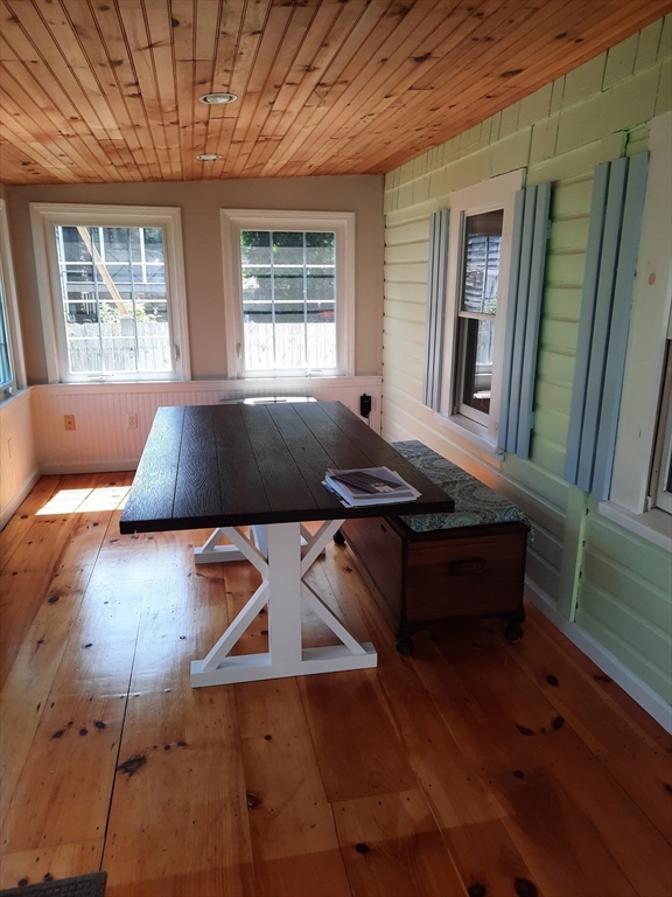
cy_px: 448
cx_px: 336
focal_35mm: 25
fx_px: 647
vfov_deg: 69.4
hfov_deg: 54.9
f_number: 2
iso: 64
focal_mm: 4.6
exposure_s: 1/120
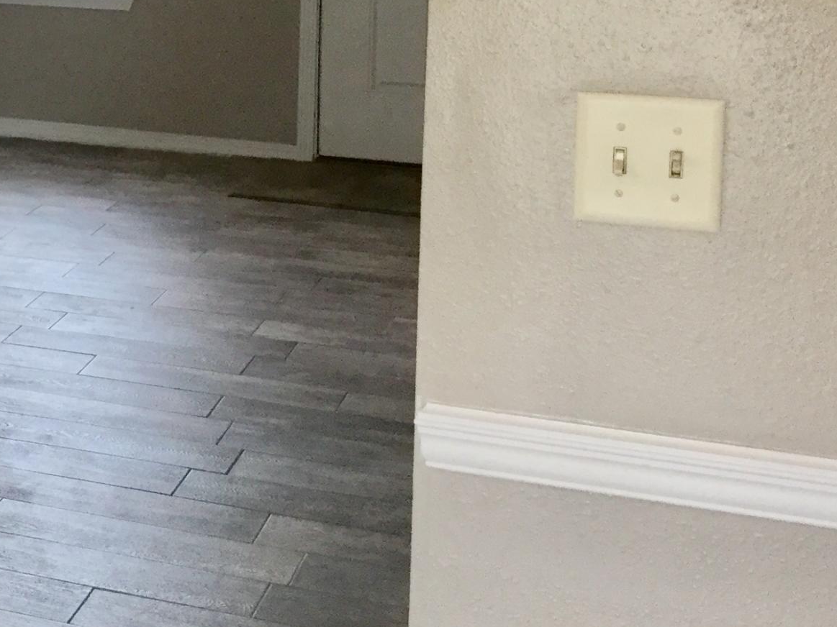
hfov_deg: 22.7
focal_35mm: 80
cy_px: -15
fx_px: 1934
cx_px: -140
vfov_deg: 17.9
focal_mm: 3.3
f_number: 2.4
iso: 50
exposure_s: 1/33
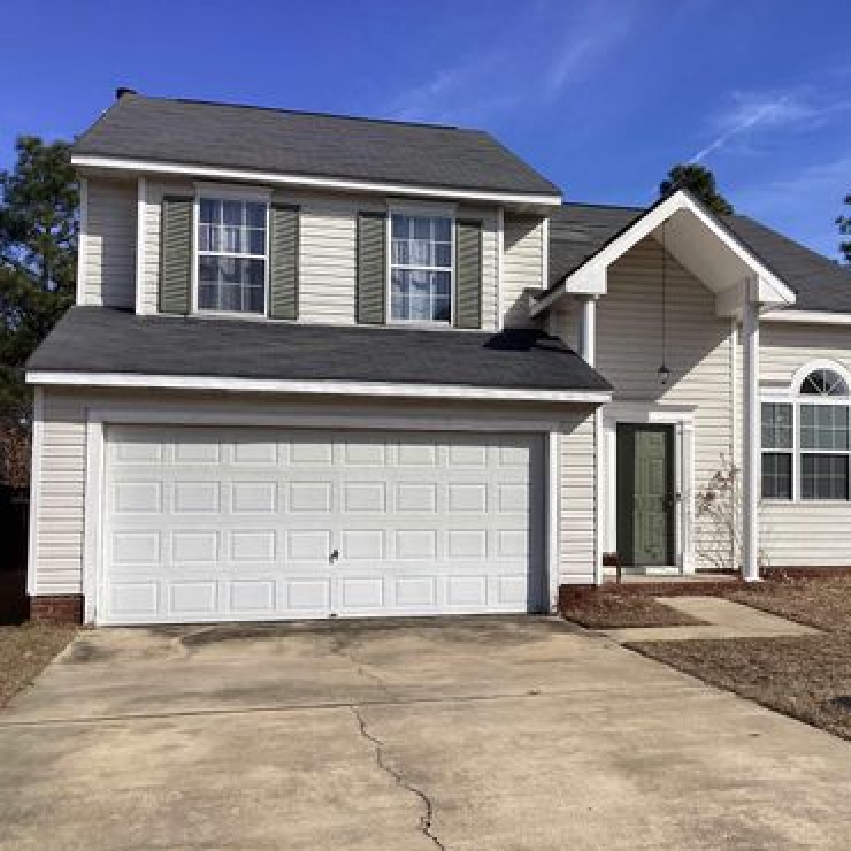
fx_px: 1029
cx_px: 538
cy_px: 429
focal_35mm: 37
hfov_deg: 44.5
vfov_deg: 44.9
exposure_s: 1/2146
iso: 25
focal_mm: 3.3
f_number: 2.4
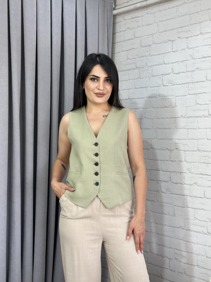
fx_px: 390
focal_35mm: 48
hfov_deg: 30.3
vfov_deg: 39.7
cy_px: 141
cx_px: 106
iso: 80
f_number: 1.78
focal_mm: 6.86
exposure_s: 1/133
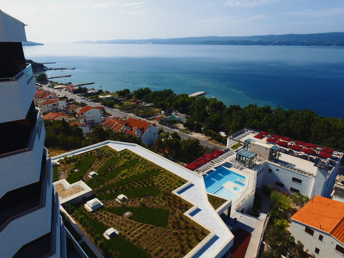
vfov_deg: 66.0
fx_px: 199
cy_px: 129
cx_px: 172
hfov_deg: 81.7
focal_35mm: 20
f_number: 2.8
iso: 100
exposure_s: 1/1600
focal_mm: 3.61
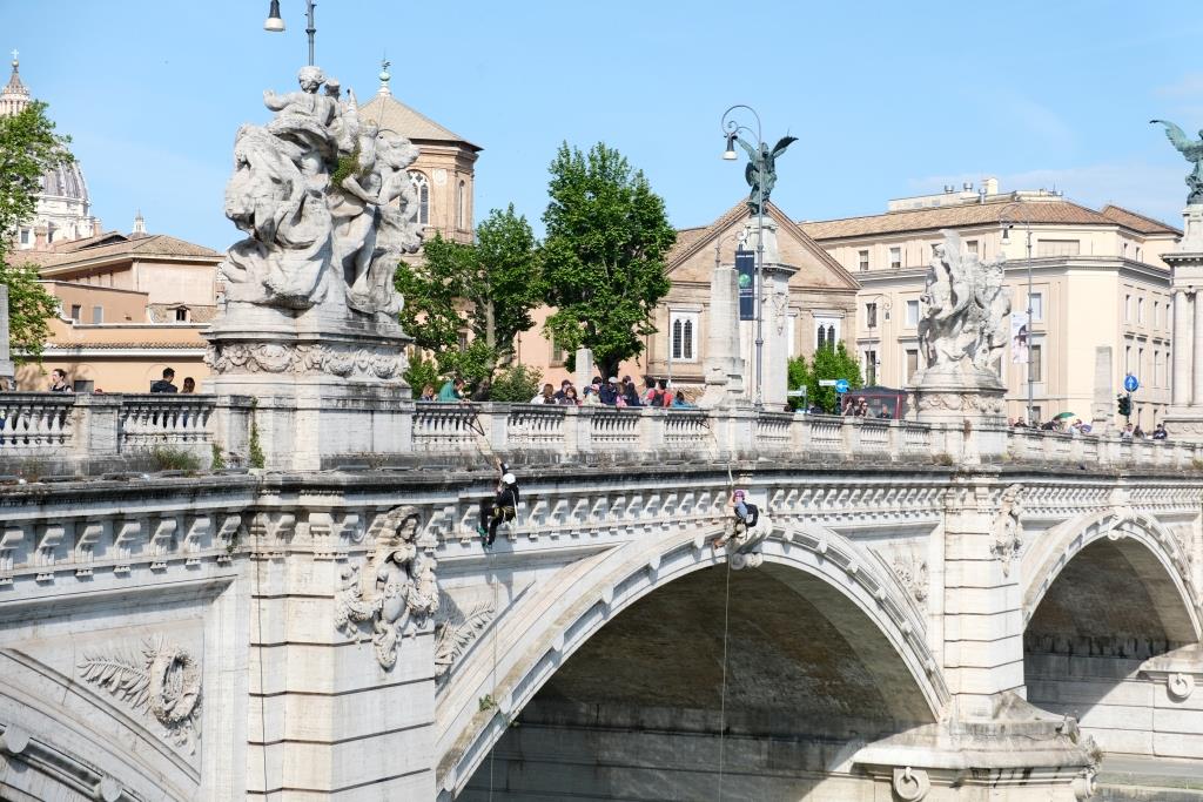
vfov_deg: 18.2
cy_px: 401
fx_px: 2506
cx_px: 602
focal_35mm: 75
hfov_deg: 27.0
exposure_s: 1/500
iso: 160
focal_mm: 50
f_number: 5.6
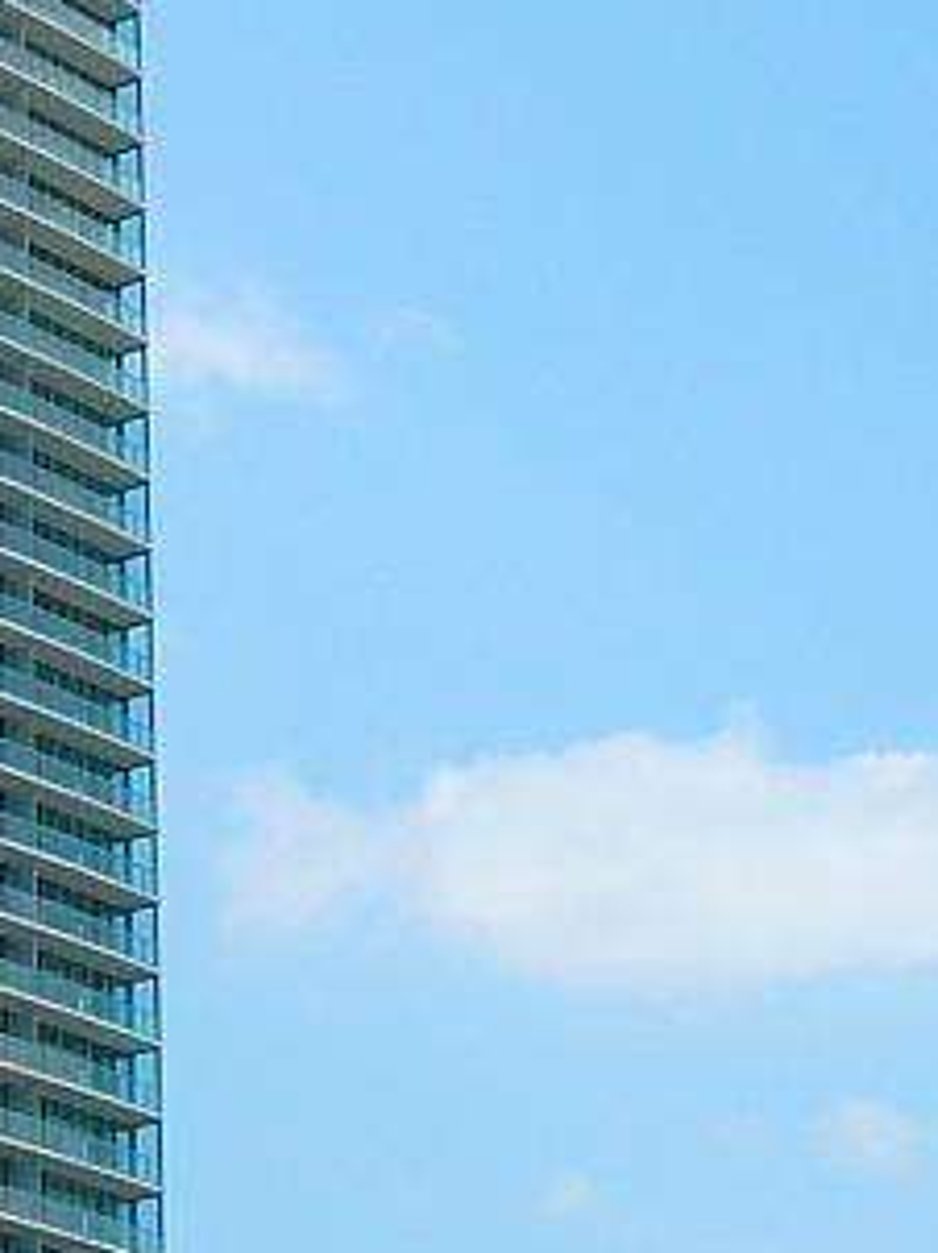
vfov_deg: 10.6
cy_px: 328
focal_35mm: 187
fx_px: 6766
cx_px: -623
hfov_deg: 7.7
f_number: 3.3
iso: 80
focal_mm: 7
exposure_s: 1/800
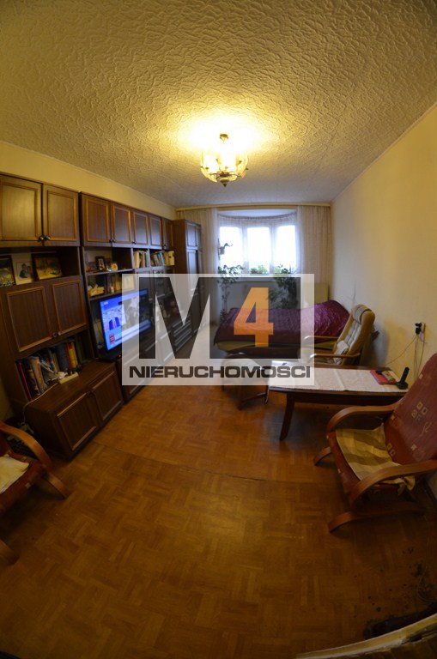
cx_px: 218
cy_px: 330
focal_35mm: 12
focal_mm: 8
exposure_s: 1/30
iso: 1250
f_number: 3.5
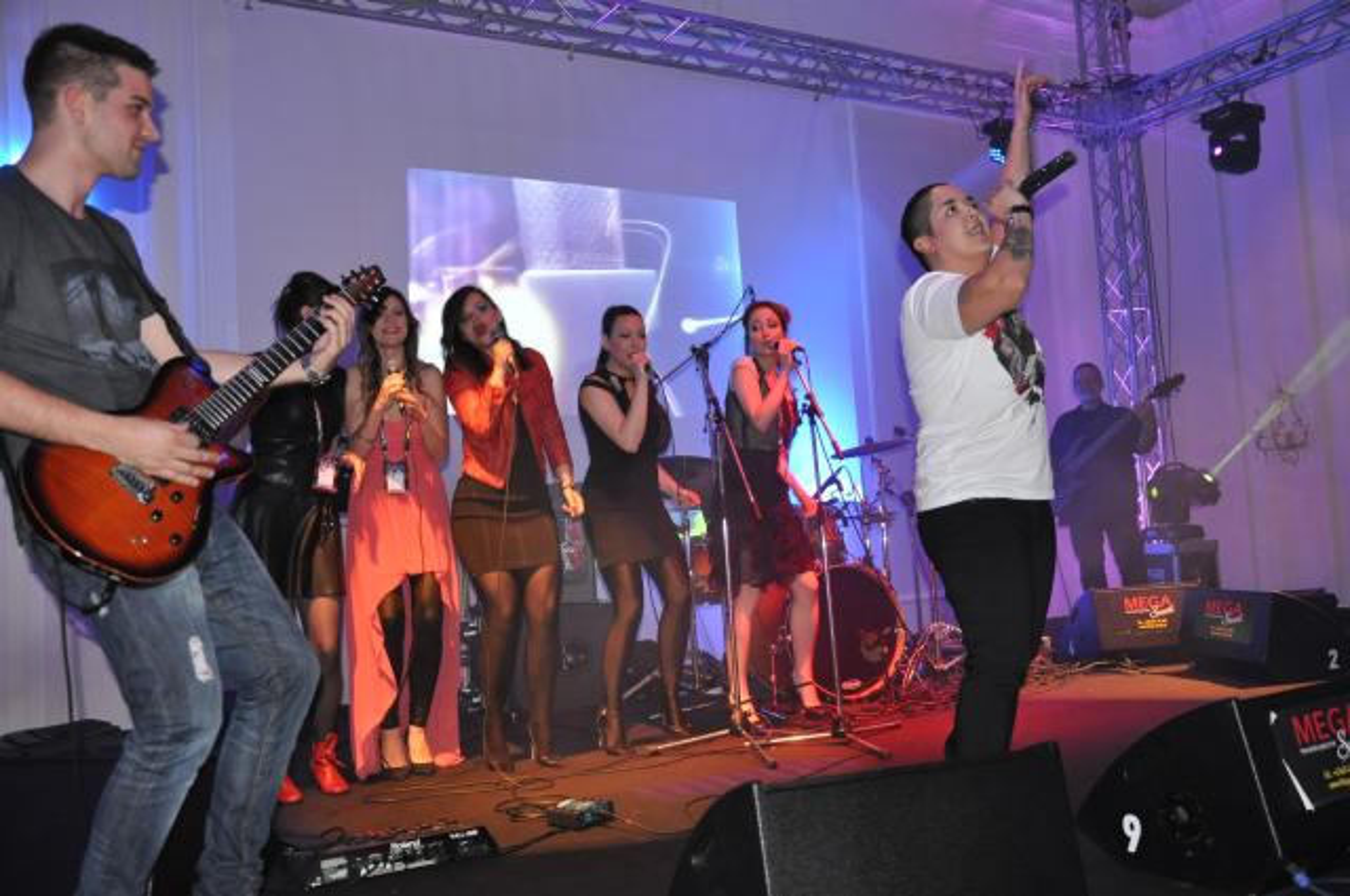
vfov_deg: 41.6
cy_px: 448
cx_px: 675
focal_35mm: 32
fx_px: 1180
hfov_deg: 59.6
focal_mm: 21
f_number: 3.8
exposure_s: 1/60
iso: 800
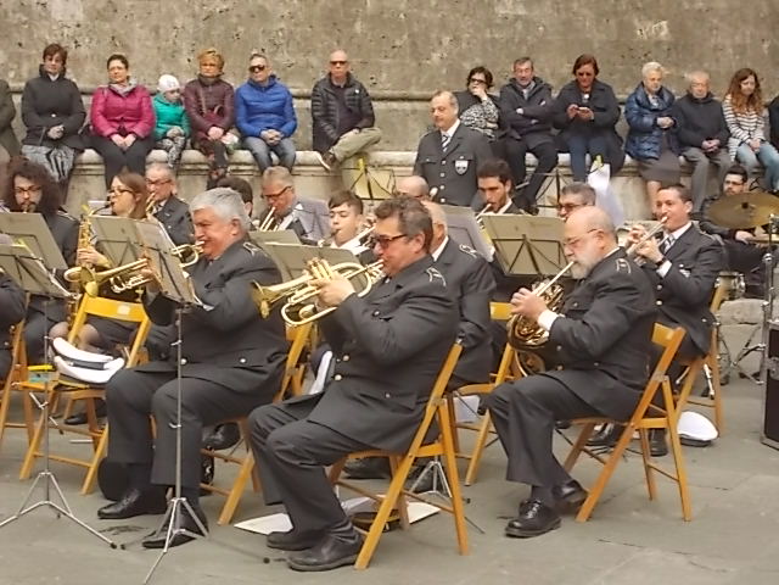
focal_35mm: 76
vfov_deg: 19.4
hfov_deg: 25.7
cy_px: 292
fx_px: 1710
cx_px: 390
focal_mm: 13.5
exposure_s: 1/60
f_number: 5.8
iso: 160
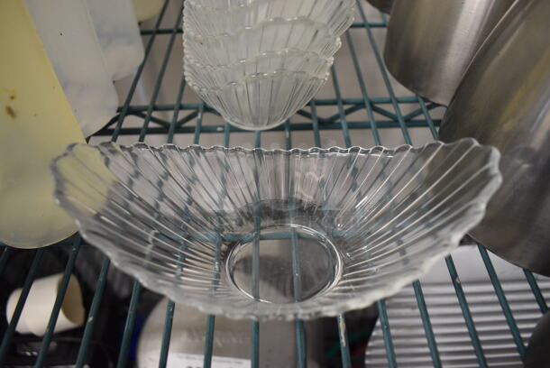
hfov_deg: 67.3
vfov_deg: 48.0
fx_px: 413
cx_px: 275
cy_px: 184
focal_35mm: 27
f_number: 4
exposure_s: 1/60
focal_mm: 18
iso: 1400
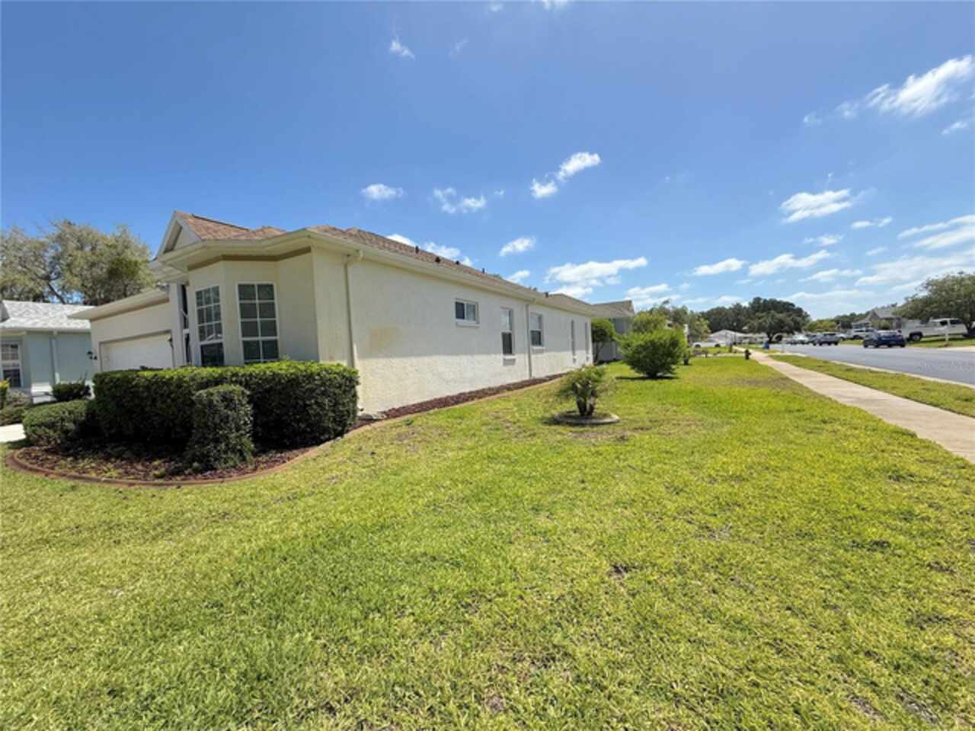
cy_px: 366
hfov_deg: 102.1
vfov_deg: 85.7
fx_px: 394
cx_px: 488
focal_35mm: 14
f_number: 2.2
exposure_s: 1/2410
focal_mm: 2.22
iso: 50
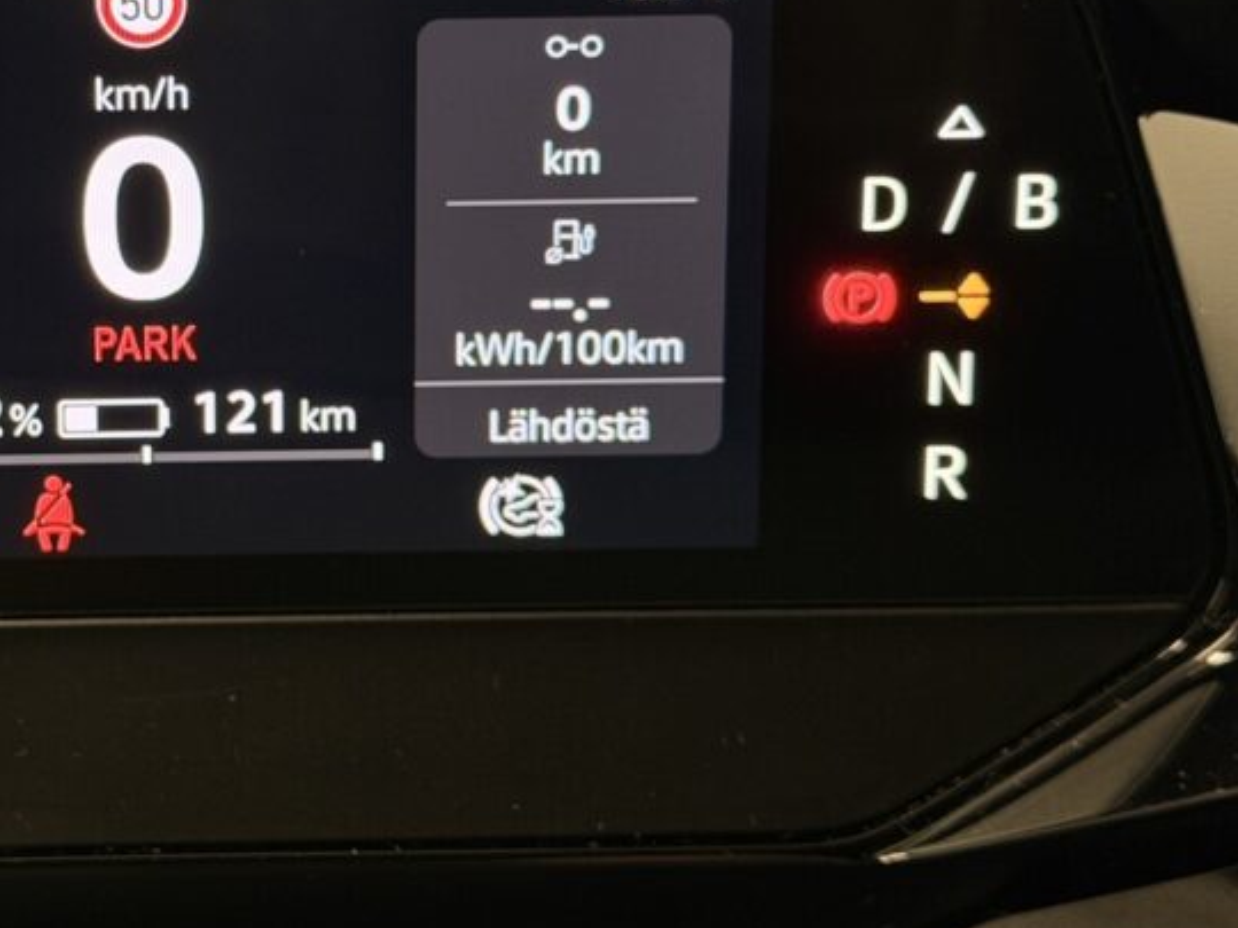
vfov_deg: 16.2
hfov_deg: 21.2
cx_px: 179
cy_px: 225
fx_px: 3255
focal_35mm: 91
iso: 250
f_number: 1.78
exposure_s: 1/51
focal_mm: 6.76
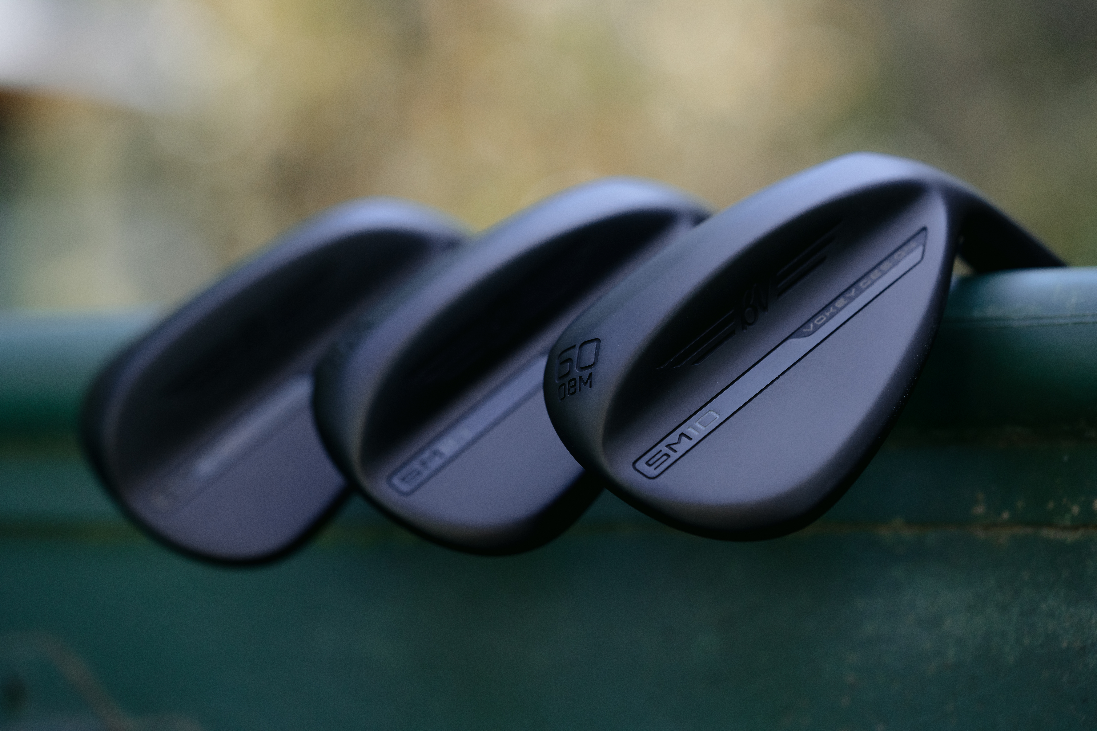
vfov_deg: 15.2
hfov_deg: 22.6
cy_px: 366
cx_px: 548
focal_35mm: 90
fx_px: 2743
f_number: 4
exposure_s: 1/500
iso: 1000
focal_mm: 90
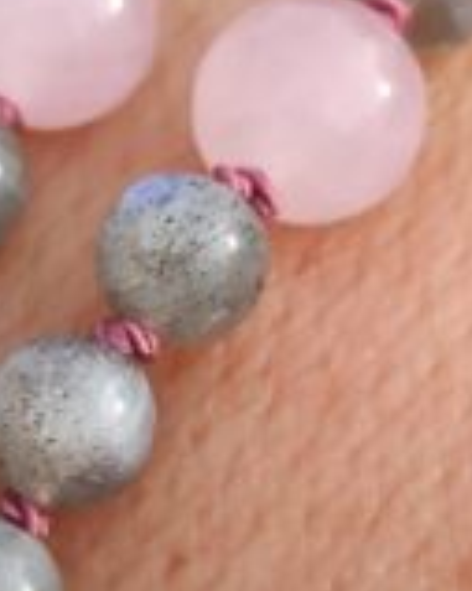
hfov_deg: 17.8
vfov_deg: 22.5
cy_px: 284
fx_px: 1486
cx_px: 63
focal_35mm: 85
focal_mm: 4.77
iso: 112
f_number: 1.75
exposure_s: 1/328
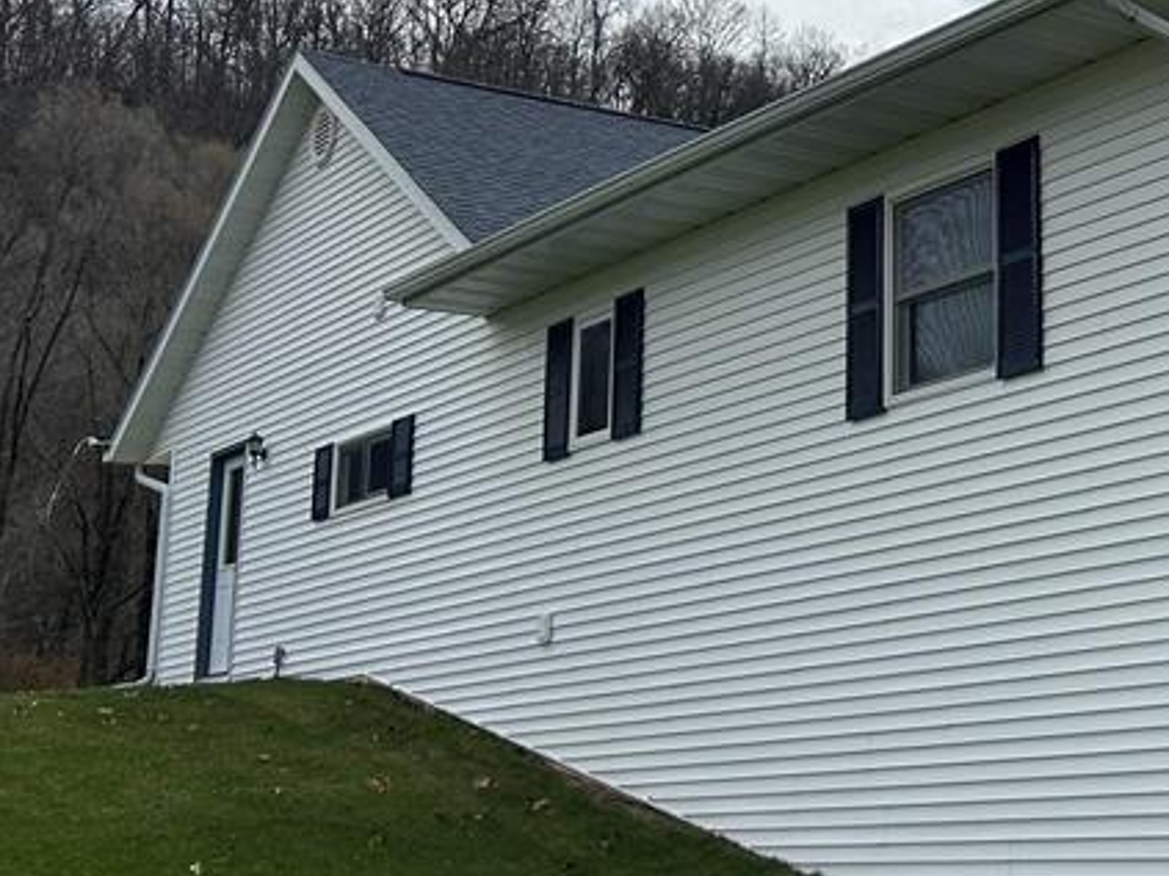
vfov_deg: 23.1
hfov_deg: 27.8
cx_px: 1318
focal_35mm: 63
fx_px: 2127
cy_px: 263
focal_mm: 5.7
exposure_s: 1/9434
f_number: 1.5
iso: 50
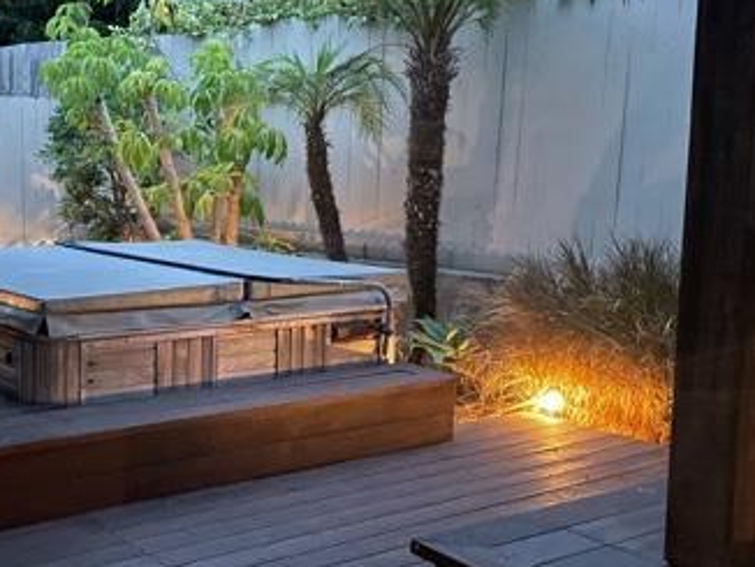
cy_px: 275
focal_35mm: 51
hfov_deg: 37.0
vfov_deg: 28.6
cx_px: 234
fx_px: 1113
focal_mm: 4.2
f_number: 1.6
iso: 1000
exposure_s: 1/4
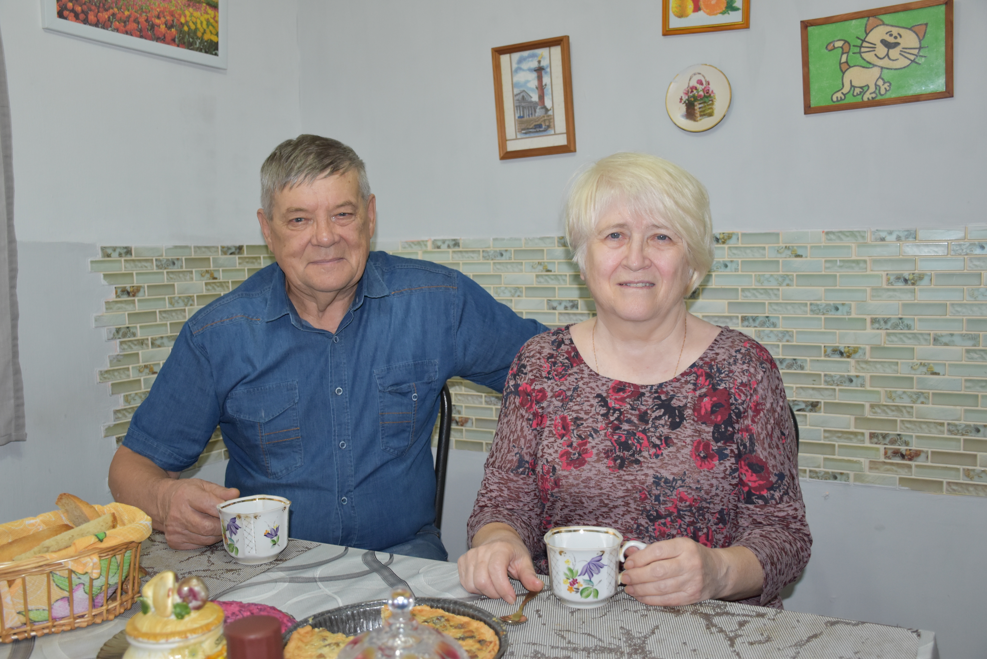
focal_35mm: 34
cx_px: 494
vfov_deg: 38.4
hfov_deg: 55.1
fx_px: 946
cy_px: 330
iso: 800
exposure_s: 1/80
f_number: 4.5
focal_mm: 23
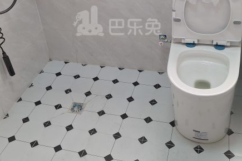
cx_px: 117
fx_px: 296
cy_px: 21
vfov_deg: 29.5
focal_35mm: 44
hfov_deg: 44.5
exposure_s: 1/100
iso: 64
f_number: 1.8
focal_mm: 5.54
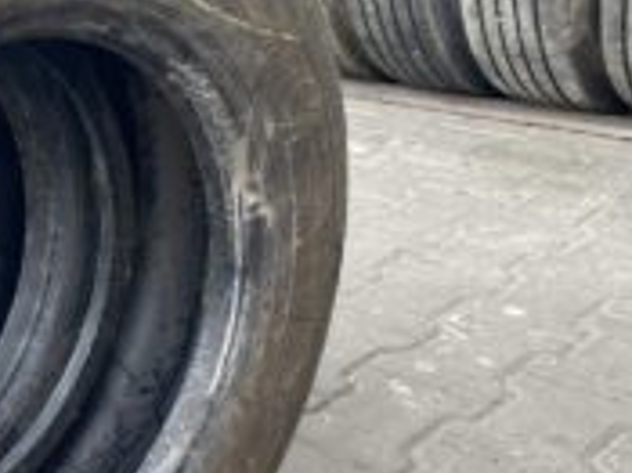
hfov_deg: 27.4
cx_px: -83
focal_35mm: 64
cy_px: 291
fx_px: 1168
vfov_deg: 22.9
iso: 40
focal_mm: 4.25
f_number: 1.8
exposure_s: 1/121
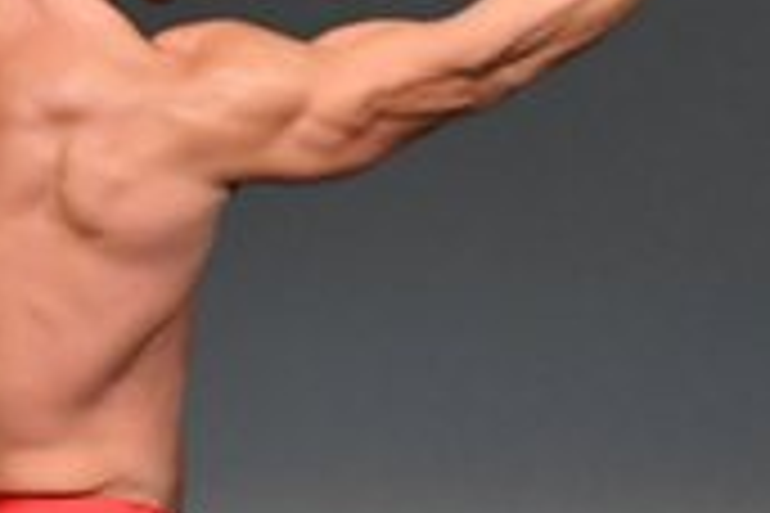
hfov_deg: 1.2
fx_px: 36273
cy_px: 508
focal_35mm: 1696
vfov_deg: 0.8
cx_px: 335
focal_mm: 250
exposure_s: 1/400
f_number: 5.6
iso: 4000
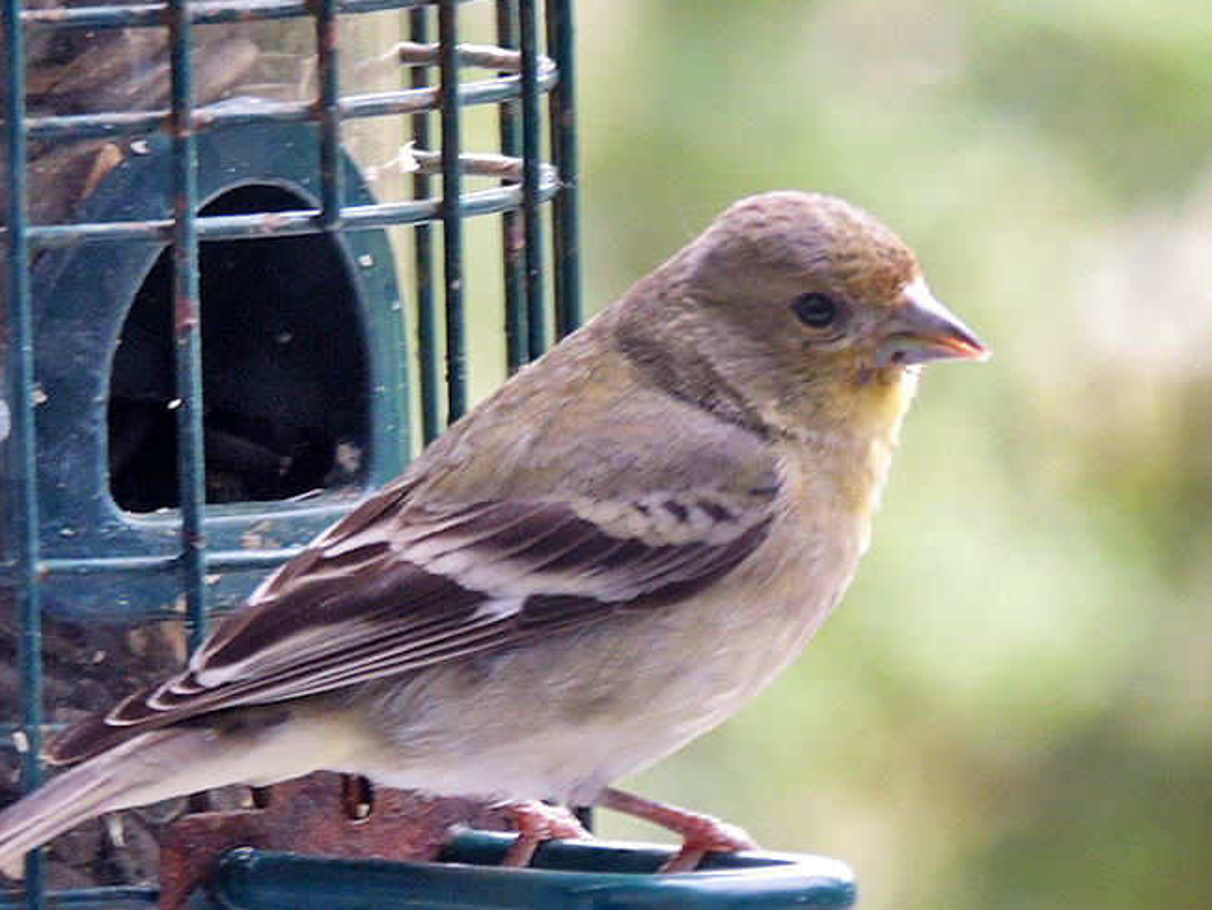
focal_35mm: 535
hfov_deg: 3.7
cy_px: 539
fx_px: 18739
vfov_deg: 2.8
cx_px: 593
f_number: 4.9
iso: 400
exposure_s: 1/60
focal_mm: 77.5
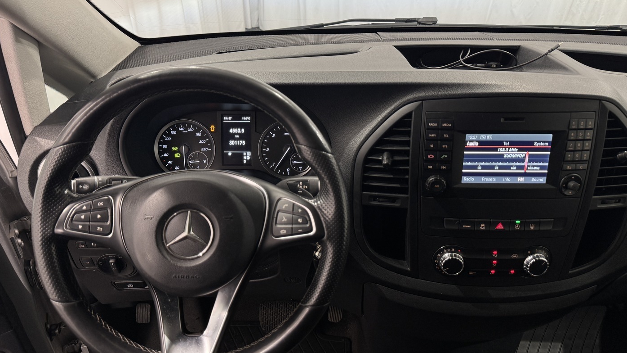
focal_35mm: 27
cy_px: 176
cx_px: 313
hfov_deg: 69.9
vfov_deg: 42.9
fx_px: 449
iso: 160
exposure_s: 1/100
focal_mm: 6.76
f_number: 1.78
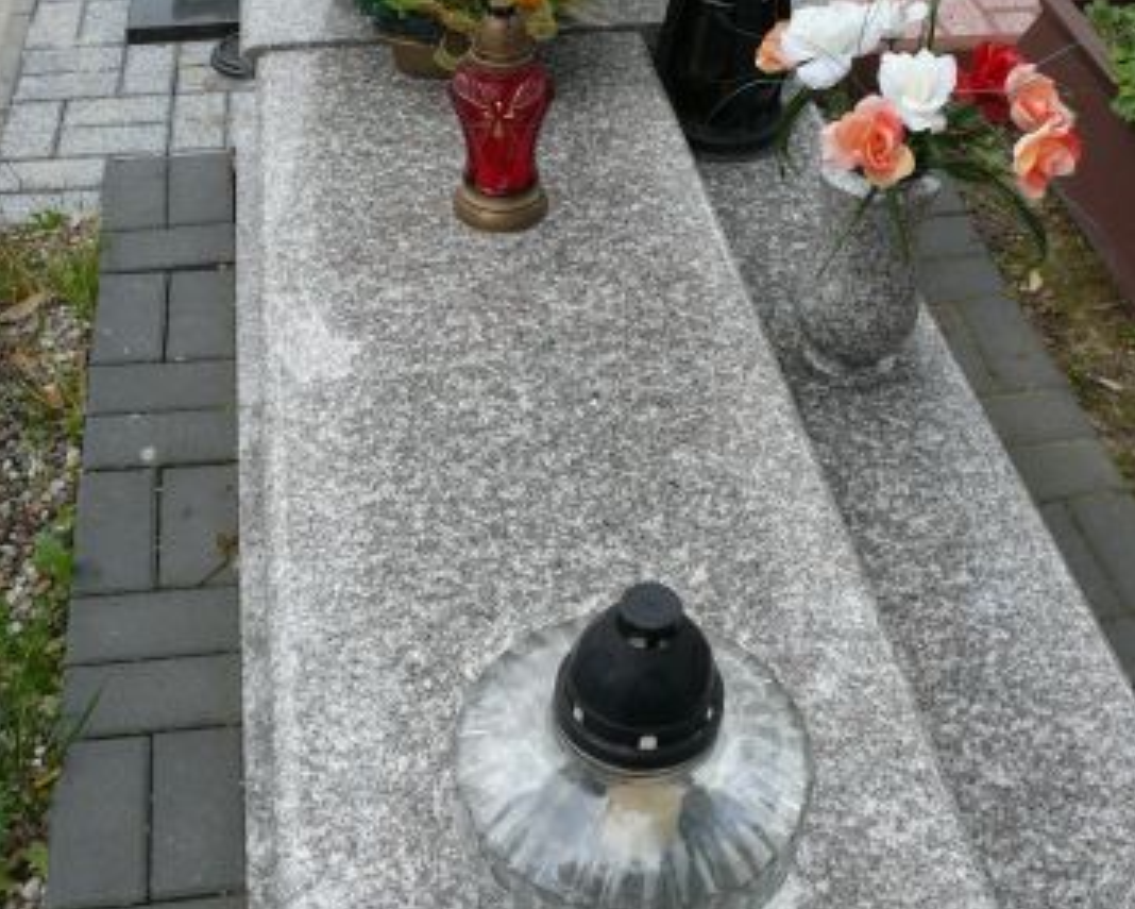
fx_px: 1546
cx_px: 571
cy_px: 300
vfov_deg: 32.5
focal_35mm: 46
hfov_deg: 40.3
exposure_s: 1/200
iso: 100
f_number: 4
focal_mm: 7.4
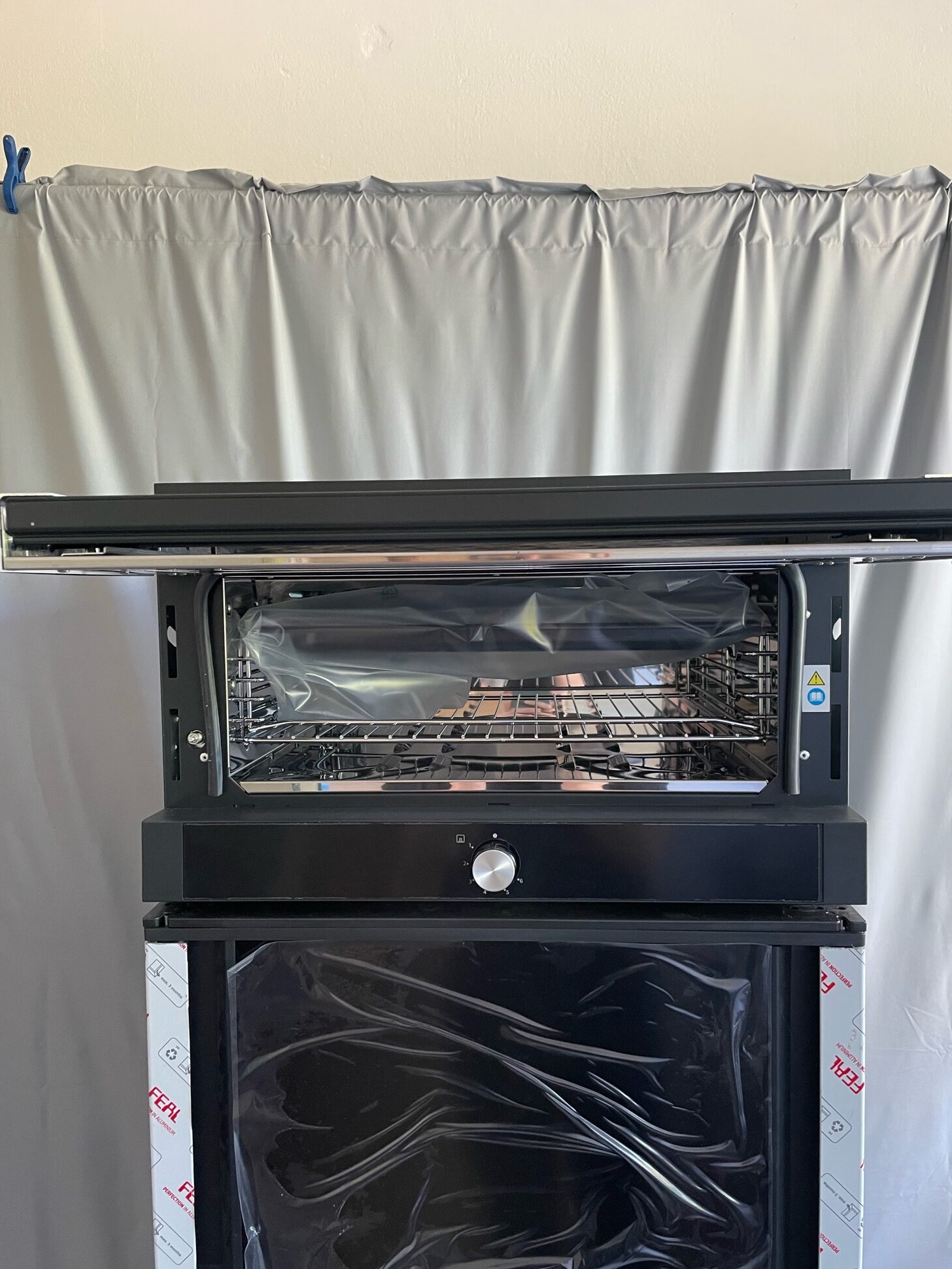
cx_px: 468
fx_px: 990
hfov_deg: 51.4
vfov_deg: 65.3
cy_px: 643
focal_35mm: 27
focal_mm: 4.2
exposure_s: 1/50
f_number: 1.6
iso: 125
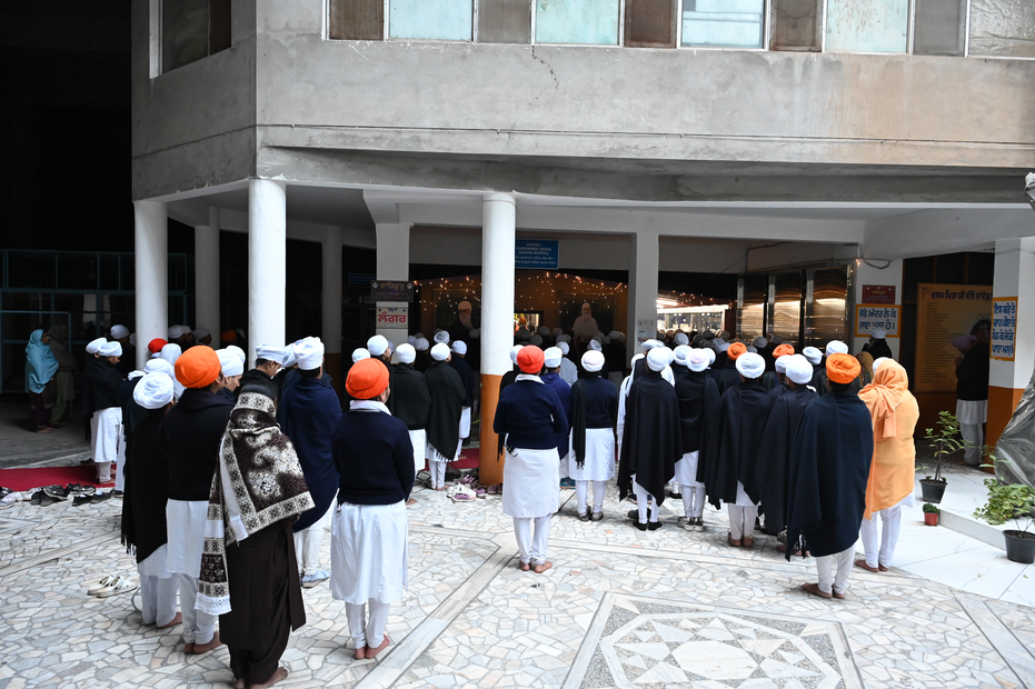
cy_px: 344
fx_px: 690
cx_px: 518
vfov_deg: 53.1
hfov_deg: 73.8
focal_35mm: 24
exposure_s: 1/50
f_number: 5
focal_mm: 24
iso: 3200
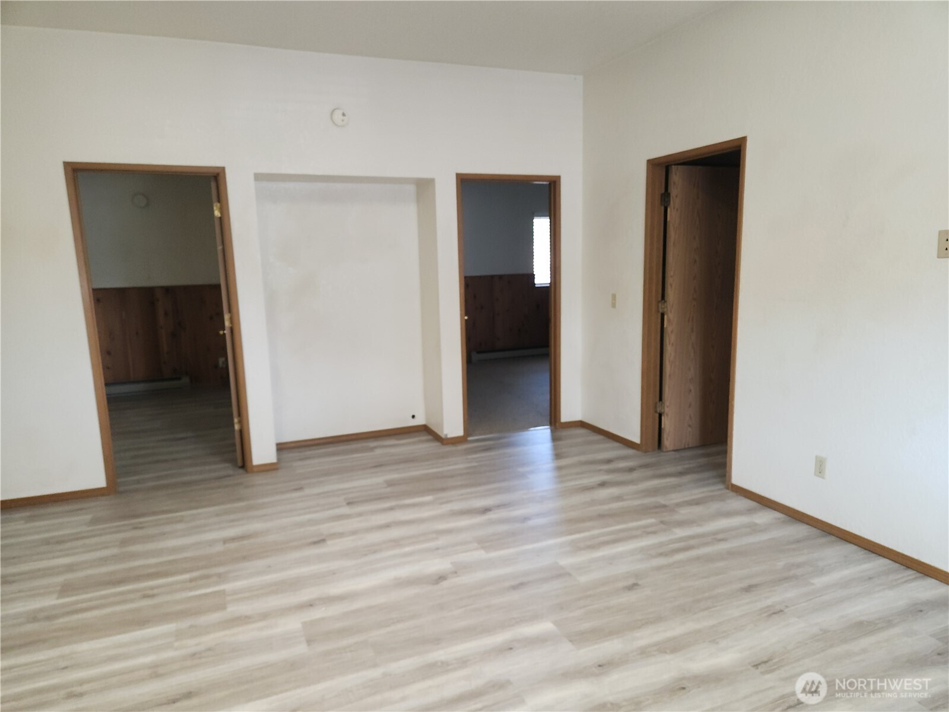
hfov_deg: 73.9
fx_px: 631
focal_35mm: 23
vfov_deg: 58.9
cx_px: 474
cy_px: 356
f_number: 1.8
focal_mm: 5.4
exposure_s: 1/60
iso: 160
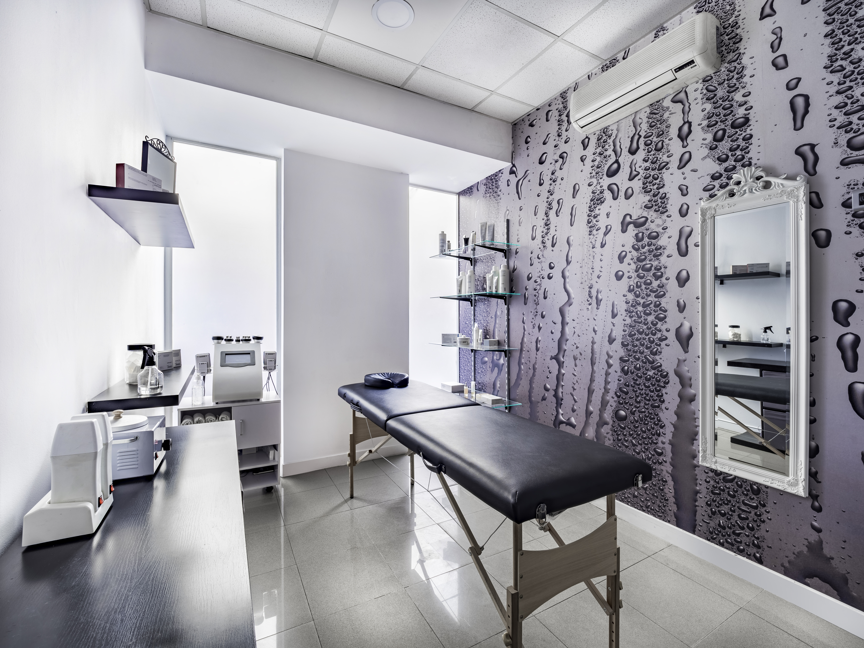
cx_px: 432
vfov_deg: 85.7
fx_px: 349
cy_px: 324
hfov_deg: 102.1
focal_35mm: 14
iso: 100
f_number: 6.3
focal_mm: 7
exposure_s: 1/25
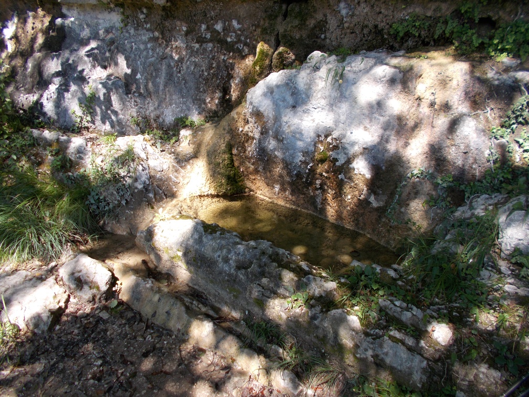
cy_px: 198
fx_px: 397
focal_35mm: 26
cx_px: 264
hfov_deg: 67.3
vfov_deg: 53.1
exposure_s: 1/125
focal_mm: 4.6
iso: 80
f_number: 3.2
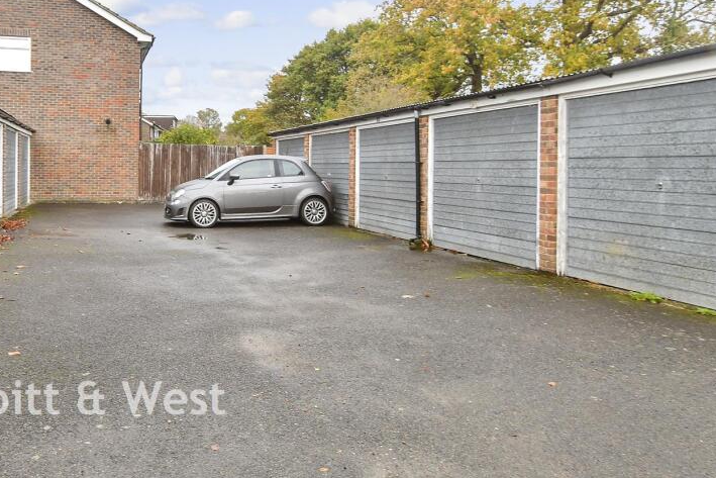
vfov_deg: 48.8
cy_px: 162
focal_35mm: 26
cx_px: 219
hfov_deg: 66.8
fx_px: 517
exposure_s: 1/15
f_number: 8
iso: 160
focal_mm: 12
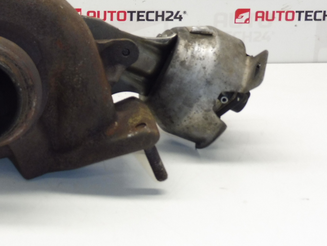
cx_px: 59
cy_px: 24
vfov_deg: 29.0
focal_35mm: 48
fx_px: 453
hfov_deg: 38.0
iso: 200
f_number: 3.5
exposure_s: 1/60
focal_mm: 4.3
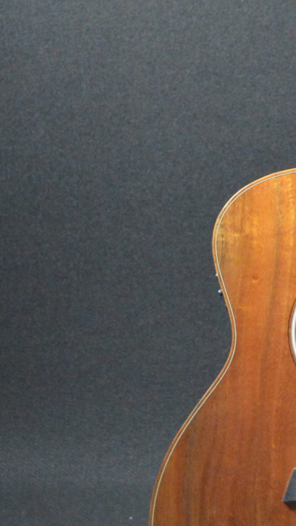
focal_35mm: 104
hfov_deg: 11.4
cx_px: 354
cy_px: 164
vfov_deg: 20.5
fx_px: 1452
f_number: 4.2
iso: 2800
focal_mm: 26
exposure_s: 1/15
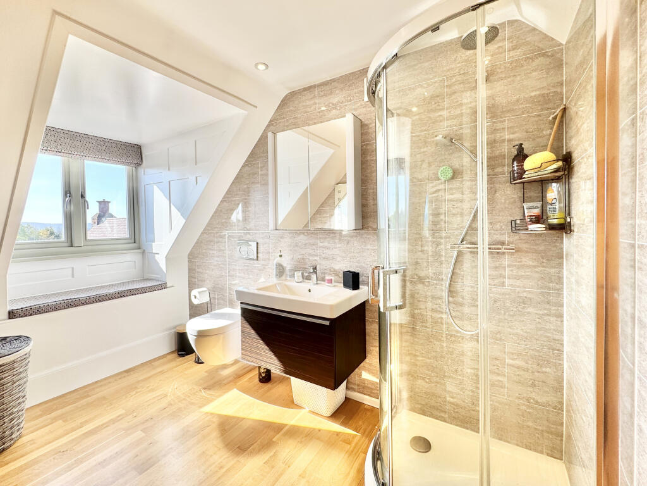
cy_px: 243
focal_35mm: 14
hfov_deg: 102.1
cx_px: 324
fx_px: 262
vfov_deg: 85.7
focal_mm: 2.22
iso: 40
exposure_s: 1/143
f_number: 2.2
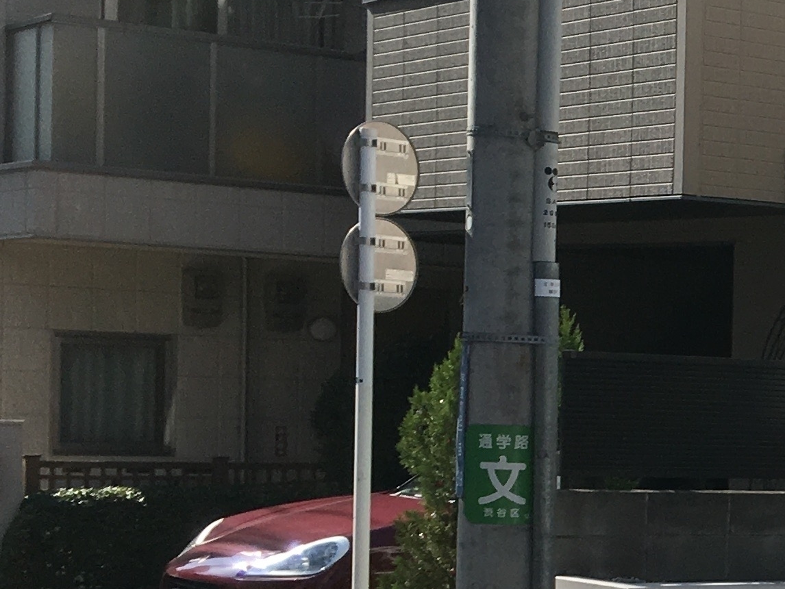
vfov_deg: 14.4
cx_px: 1326
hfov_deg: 16.7
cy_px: 491
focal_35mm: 102
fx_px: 2314
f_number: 2.2
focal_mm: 4.15
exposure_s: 1/1282
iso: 25
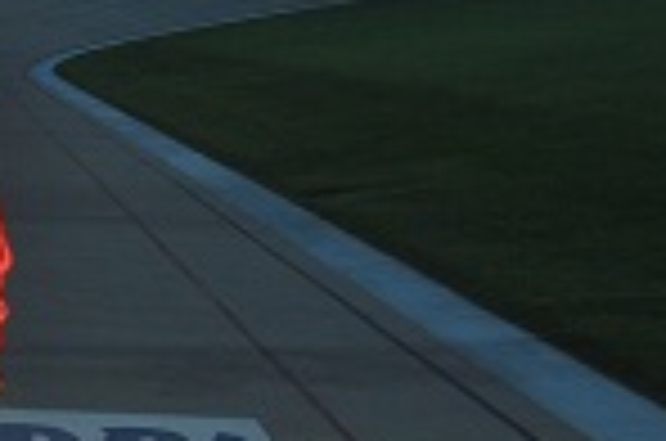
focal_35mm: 132
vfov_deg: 10.3
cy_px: 205
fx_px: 2437
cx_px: -392
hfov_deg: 14.3
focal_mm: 26
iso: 400
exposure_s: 1/80
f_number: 4.5
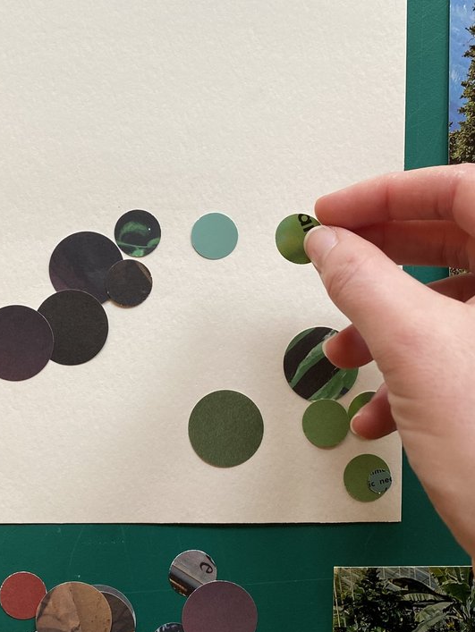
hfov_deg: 29.6
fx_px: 896
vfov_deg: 38.6
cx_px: 192
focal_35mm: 49
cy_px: 231
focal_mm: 4.25
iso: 80
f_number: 1.8
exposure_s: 1/50
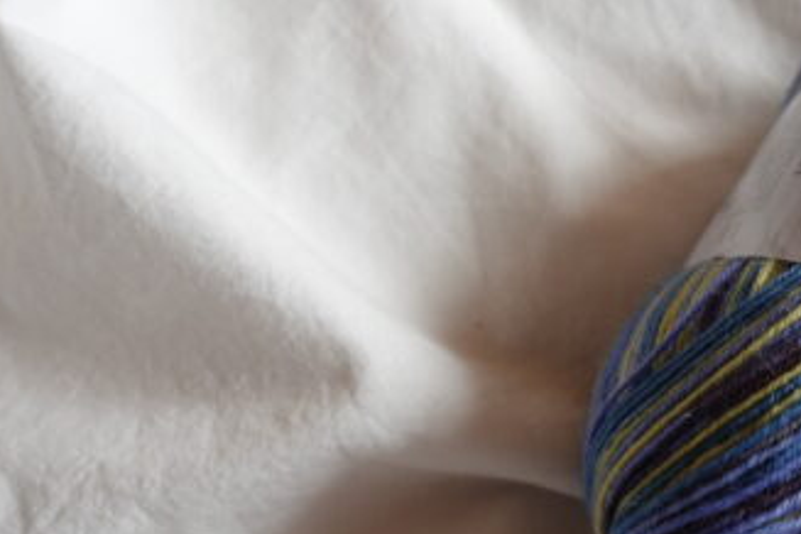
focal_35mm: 33
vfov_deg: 39.6
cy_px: 350
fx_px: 734
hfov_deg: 51.0
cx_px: 713
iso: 125
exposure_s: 1/160
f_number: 1.8
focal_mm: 6.9
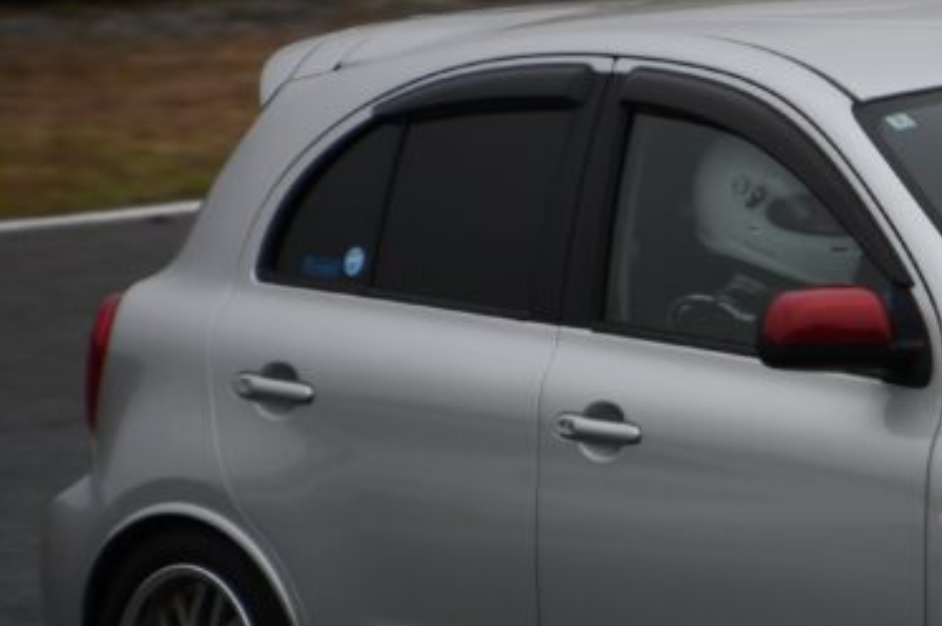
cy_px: 259
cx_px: 1129
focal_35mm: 1072
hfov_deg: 1.9
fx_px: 28025
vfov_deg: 1.3
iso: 100
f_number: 7.1
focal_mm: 260
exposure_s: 1/200
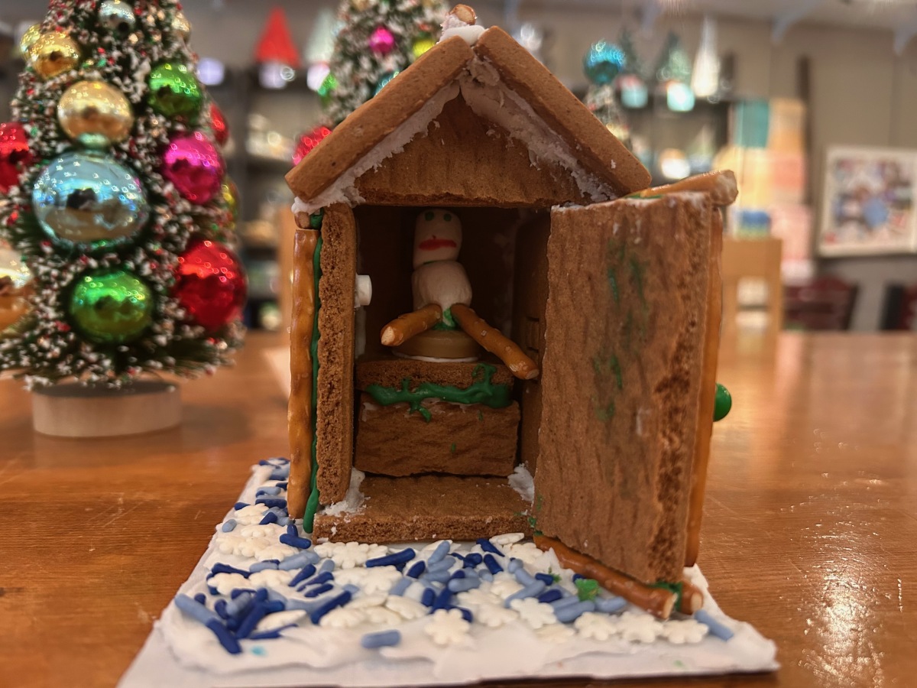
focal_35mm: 26
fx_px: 689
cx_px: 458
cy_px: 344
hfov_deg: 67.3
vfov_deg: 53.1
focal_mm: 5.7
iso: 500
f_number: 1.5
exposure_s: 1/60
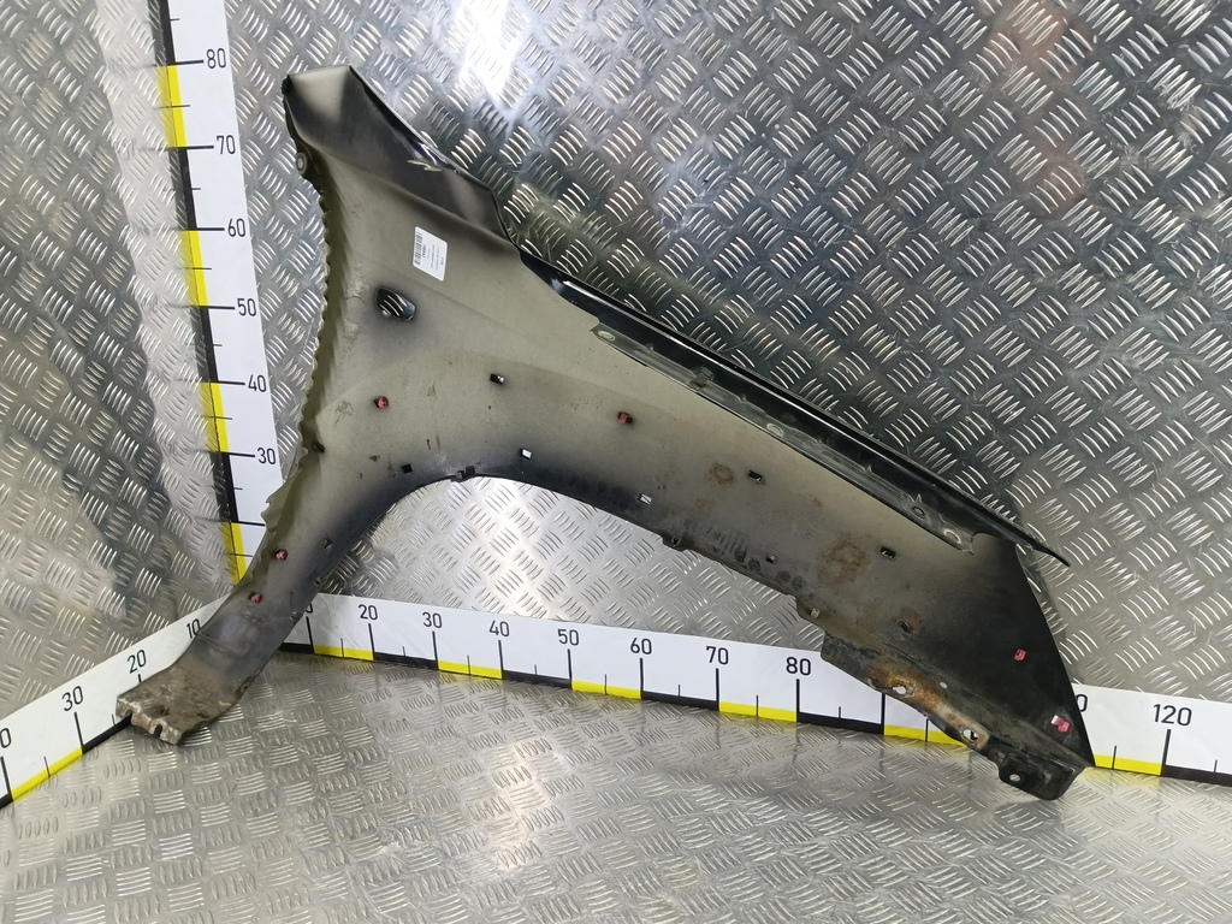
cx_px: 616
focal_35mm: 23
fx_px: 819
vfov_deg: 58.9
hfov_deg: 73.9
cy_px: 462
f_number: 1.6
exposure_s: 1/50
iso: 210
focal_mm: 4.11
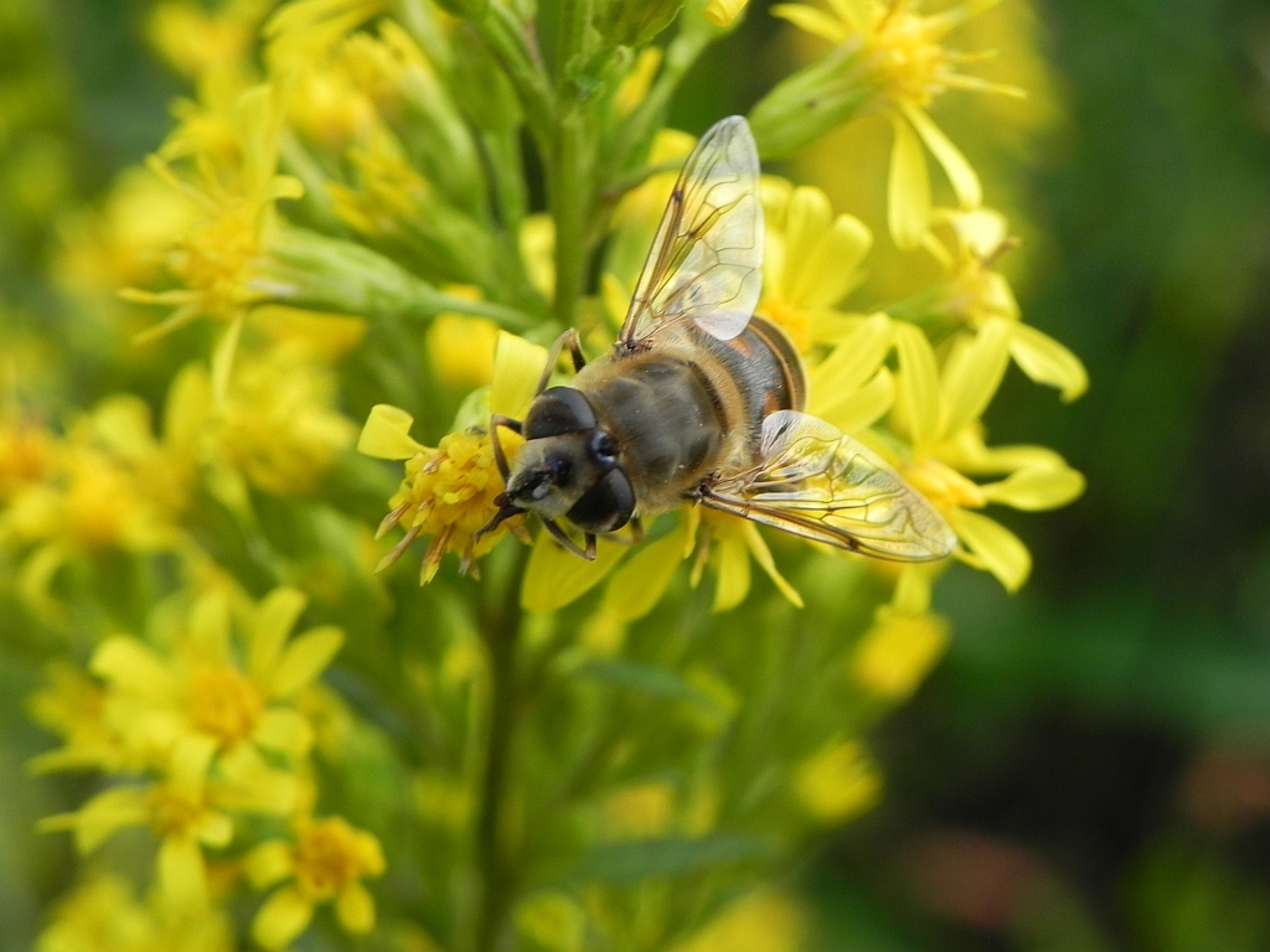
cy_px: 476
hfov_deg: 18.7
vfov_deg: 14.1
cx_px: 635
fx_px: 3852
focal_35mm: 105
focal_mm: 18.8
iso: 160
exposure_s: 1/139
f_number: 4
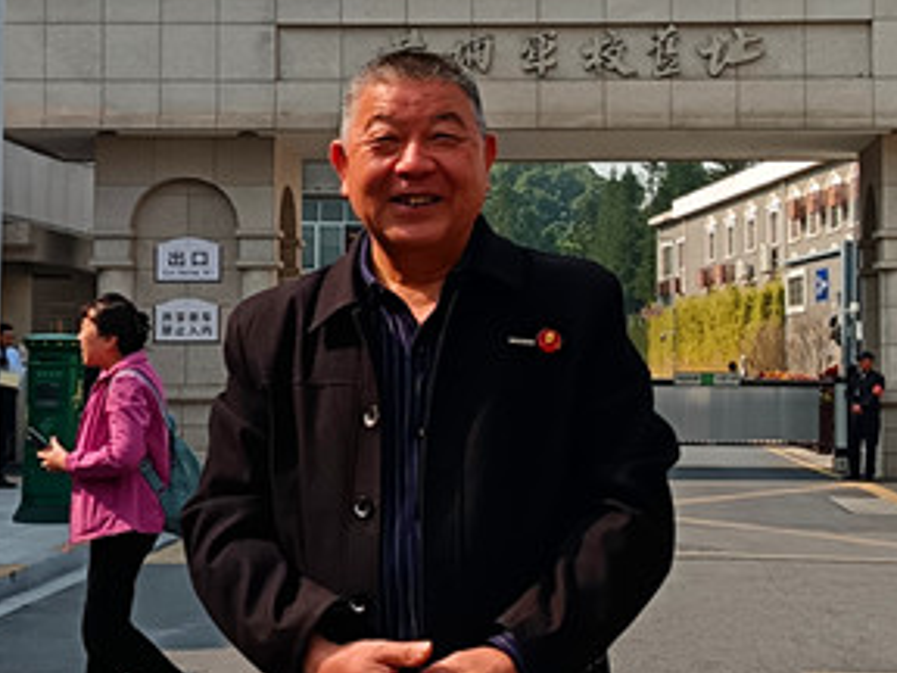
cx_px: 517
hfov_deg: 25.0
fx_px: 2021
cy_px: 276
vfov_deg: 18.9
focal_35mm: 78
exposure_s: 1/427
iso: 100
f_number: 1.75
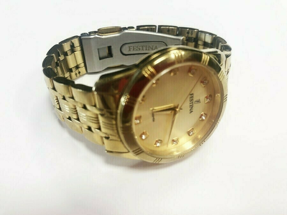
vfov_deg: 49.7
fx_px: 232
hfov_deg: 63.4
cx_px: 144
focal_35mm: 28
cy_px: 108
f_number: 1.8
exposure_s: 1/30
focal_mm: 4
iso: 32
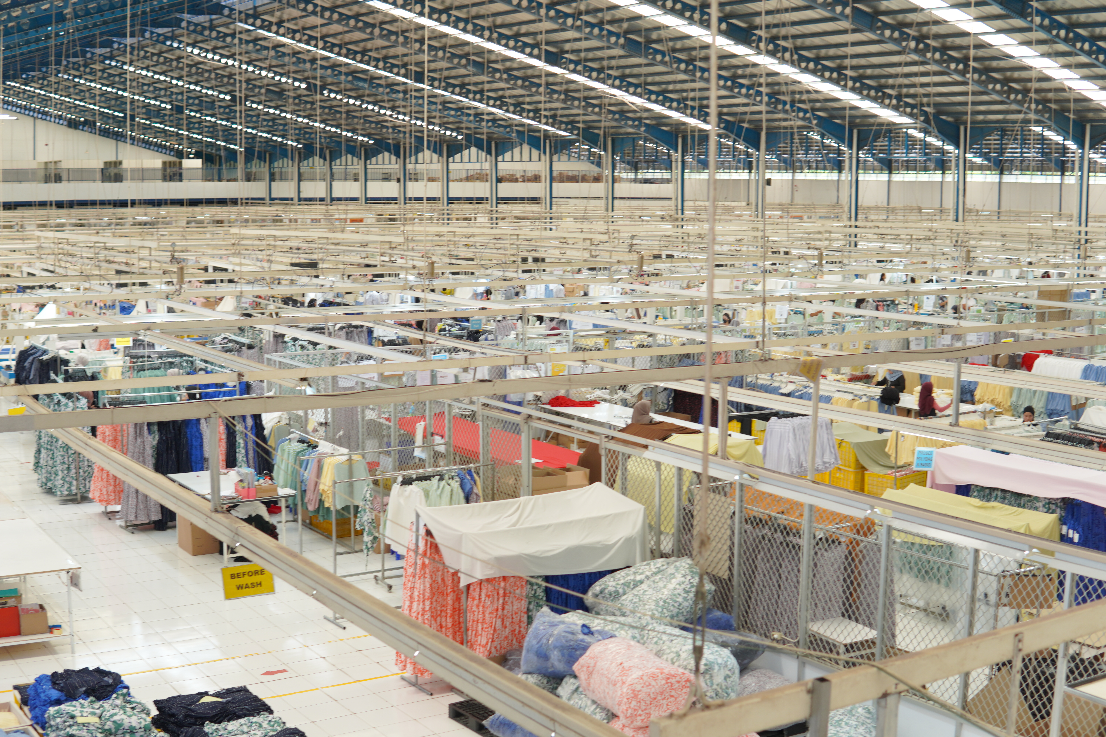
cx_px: 553
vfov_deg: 29.9
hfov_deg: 43.6
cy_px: 368
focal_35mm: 45
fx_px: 1382
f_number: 2.8
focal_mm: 30
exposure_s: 1/125
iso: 200
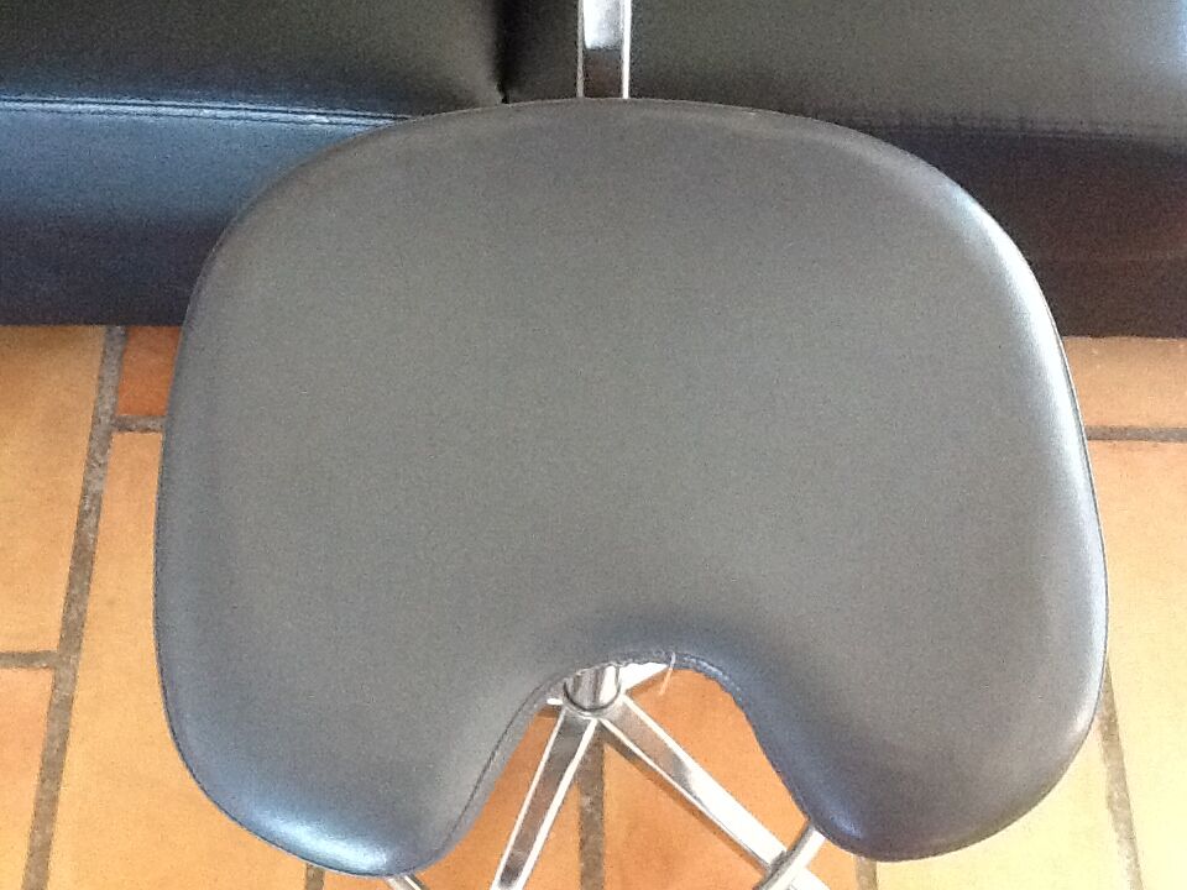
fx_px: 1509
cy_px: 445
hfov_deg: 42.9
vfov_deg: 32.9
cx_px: 594
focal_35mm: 44
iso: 400
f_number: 2.4
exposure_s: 1/30
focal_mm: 2.03
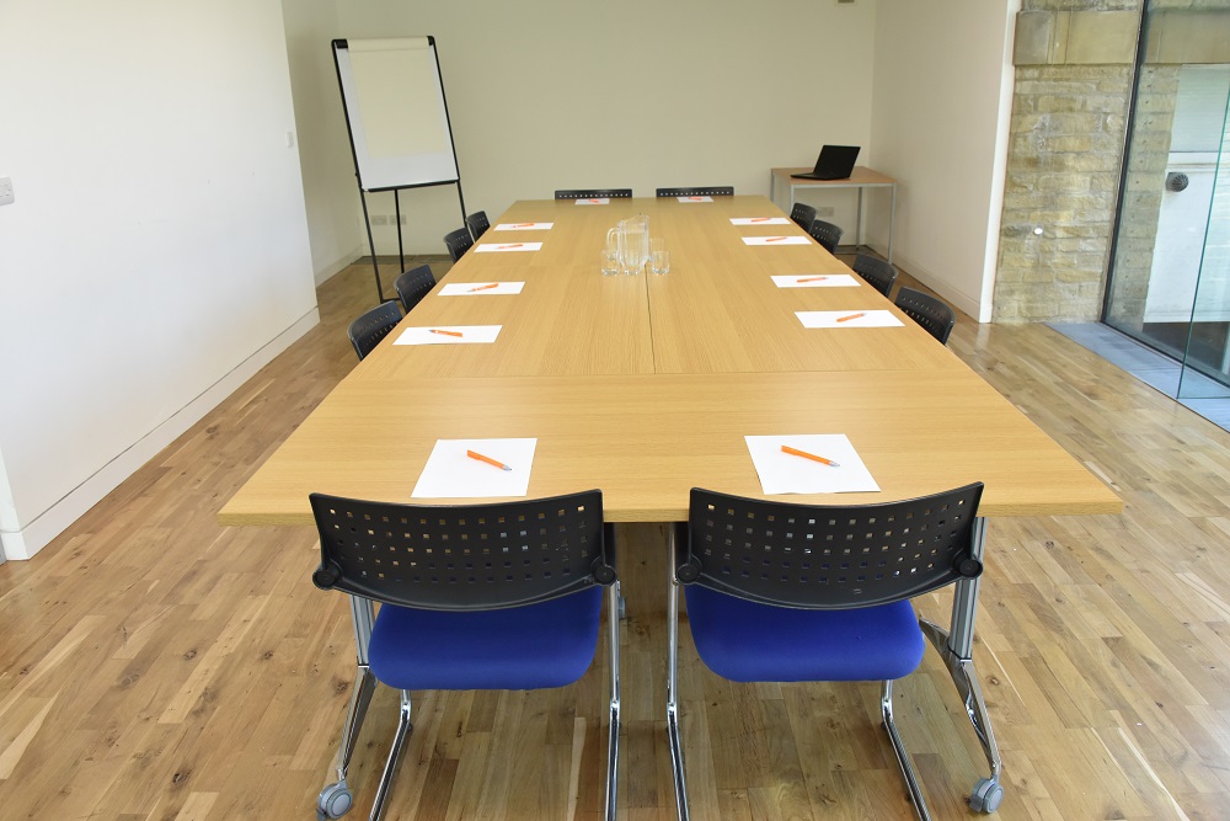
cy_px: 410
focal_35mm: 28
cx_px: 615
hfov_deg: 65.5
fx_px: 957
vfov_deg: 46.4
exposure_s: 1/200
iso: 2000
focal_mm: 28
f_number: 7.1
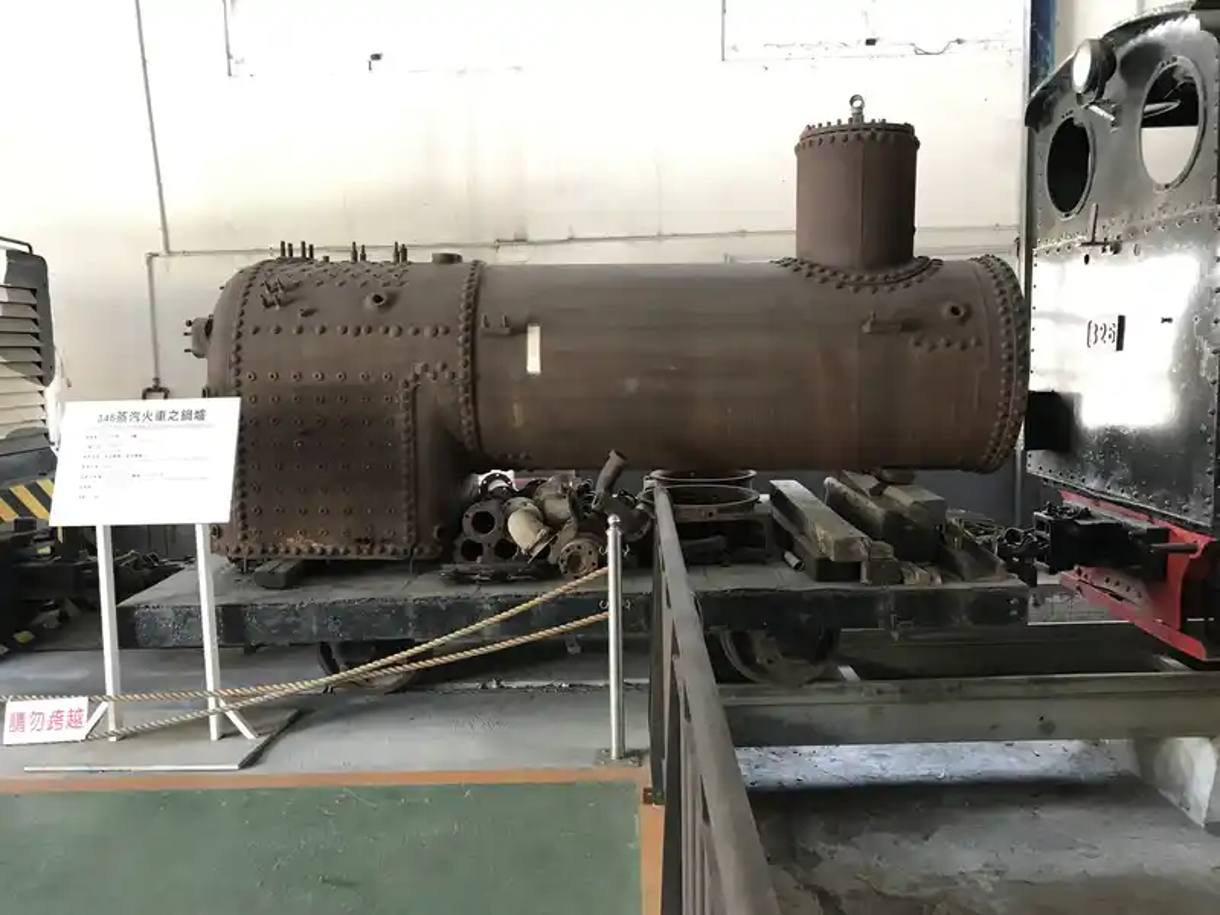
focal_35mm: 28
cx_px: 610
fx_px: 987
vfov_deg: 49.7
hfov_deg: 63.4
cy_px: 458
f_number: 1.8
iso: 64
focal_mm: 3.99
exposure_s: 1/15
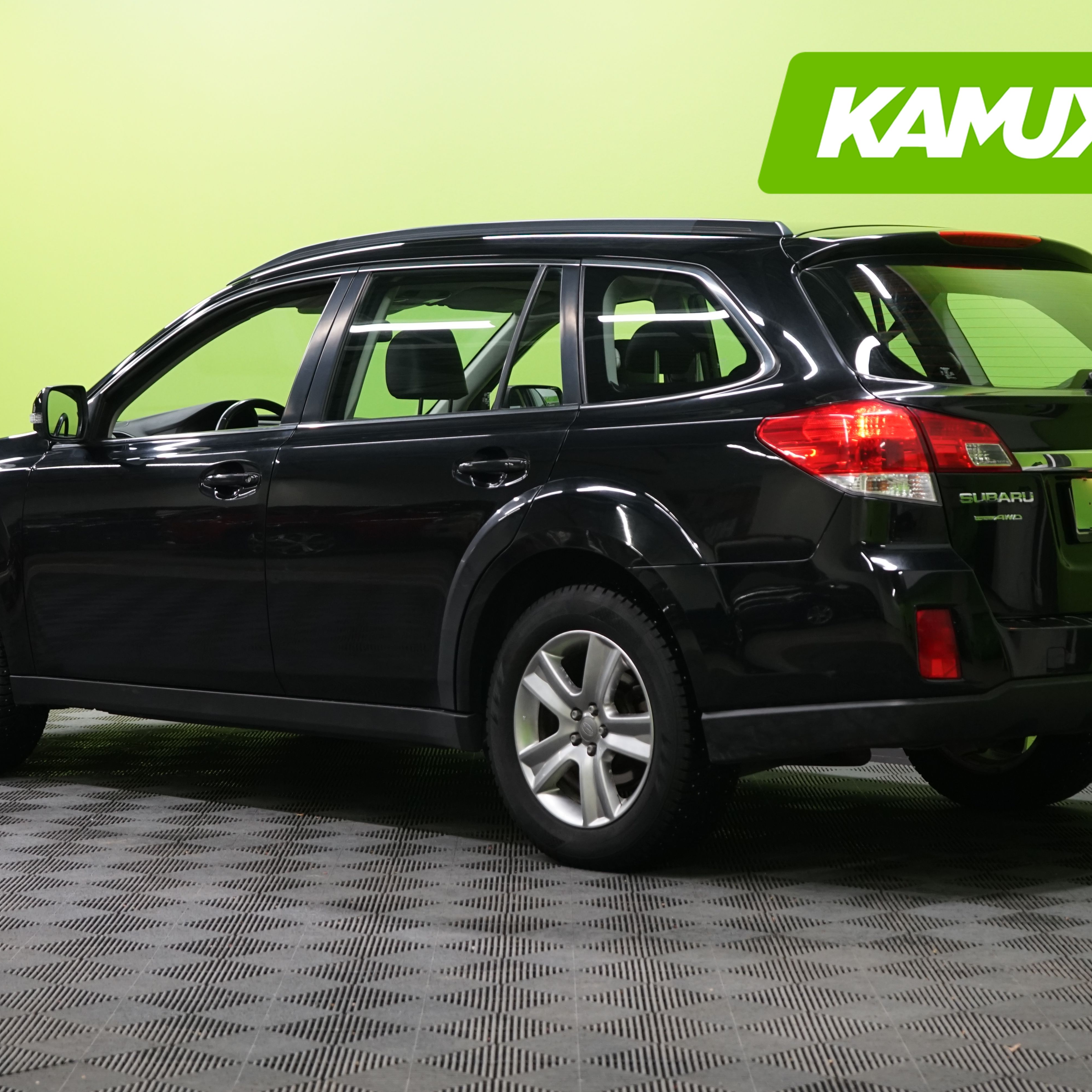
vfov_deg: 20.2
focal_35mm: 86
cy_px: 549
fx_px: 3069
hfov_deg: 20.2
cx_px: 551
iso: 1000
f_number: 5.6
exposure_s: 1/50
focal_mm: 67
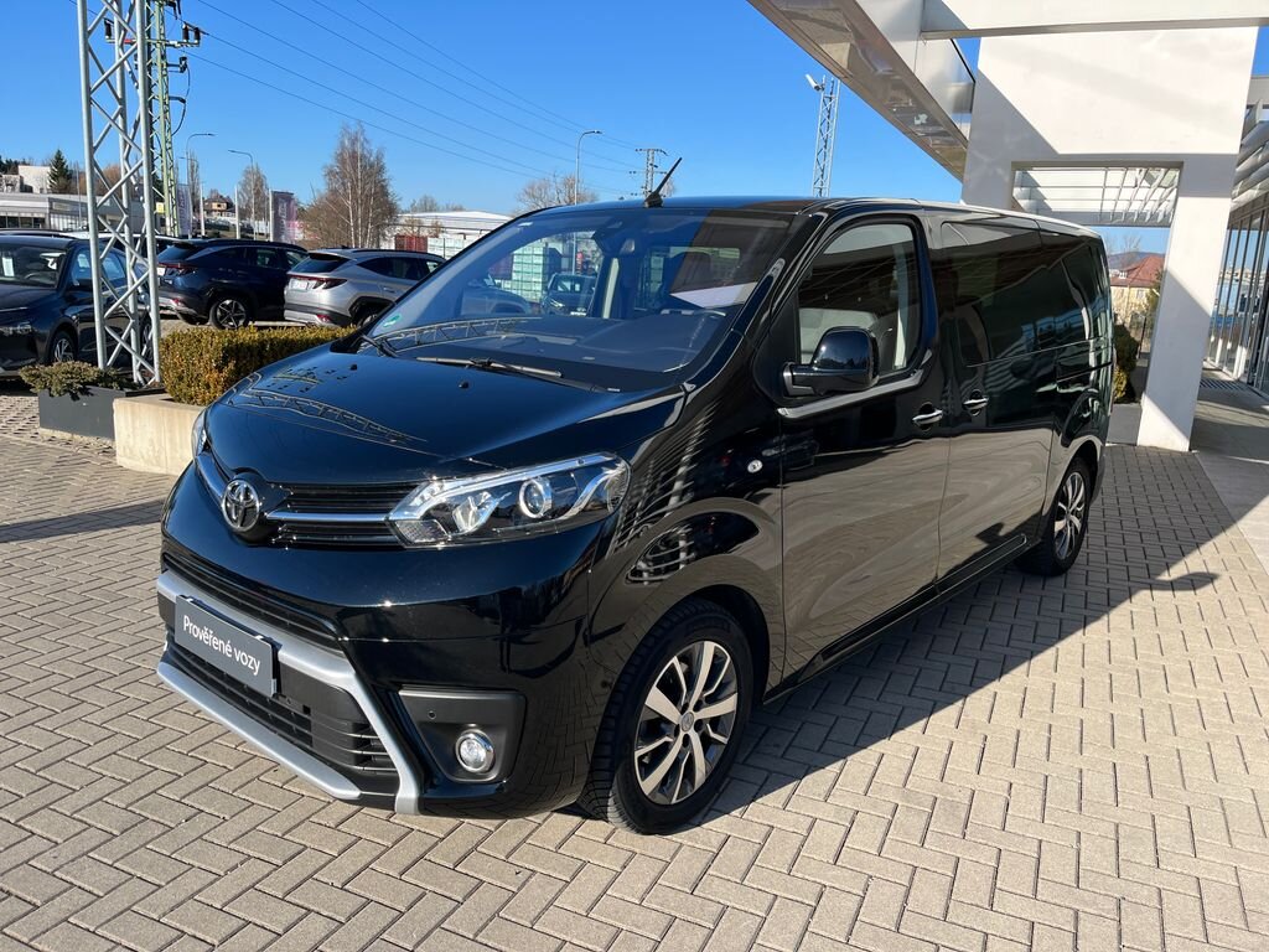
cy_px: 476
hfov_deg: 67.3
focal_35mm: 26
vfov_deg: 53.1
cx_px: 634
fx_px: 953
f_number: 1.6
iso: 50
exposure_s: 1/1890
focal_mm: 5.1
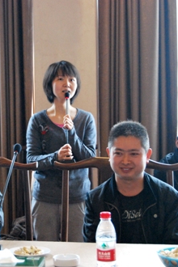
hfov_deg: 14.9
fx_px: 675
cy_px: 132
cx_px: 27
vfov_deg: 22.4
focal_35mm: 91
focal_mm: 40
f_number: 5
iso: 1600
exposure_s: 1/15
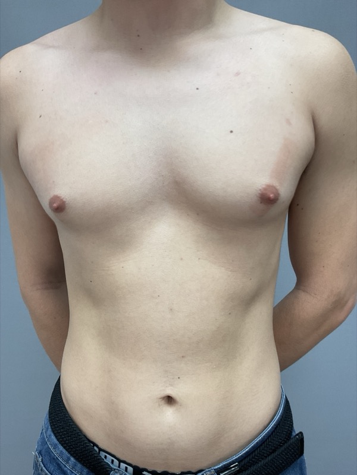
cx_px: 178
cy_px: 238
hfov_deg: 48.2
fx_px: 399
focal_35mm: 29
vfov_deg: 61.7
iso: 64
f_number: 1.8
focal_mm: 3
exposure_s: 1/120
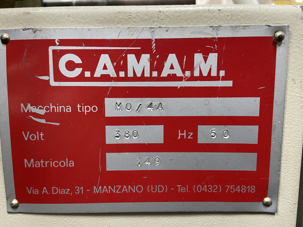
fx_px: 228
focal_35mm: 26
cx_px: 152
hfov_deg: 67.3
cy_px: 114
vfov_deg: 53.1
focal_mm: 4.25
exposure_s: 1/47
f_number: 1.8
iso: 500
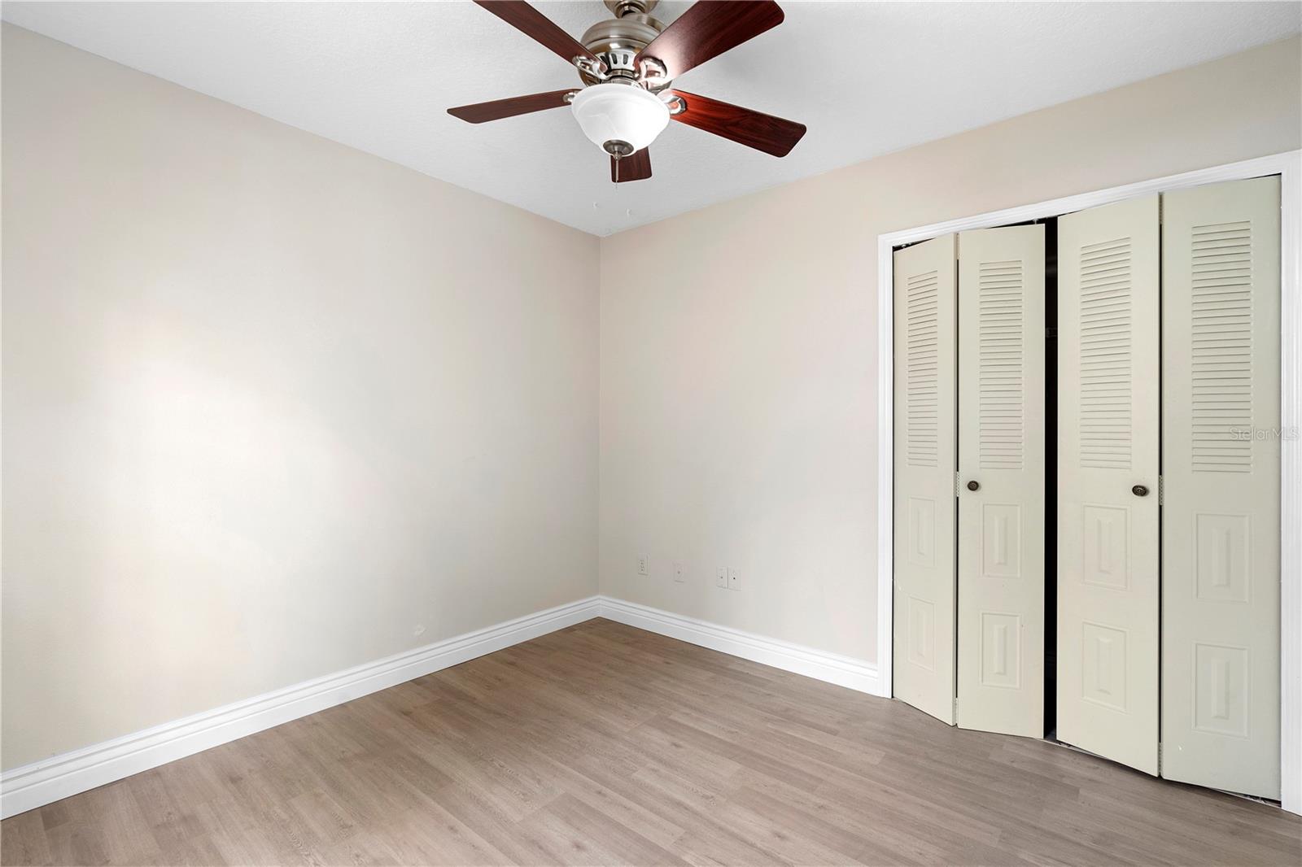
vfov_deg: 73.7
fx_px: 579
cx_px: 651
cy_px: 434
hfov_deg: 96.7
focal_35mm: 16
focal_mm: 16
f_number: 8
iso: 800
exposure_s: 1/13
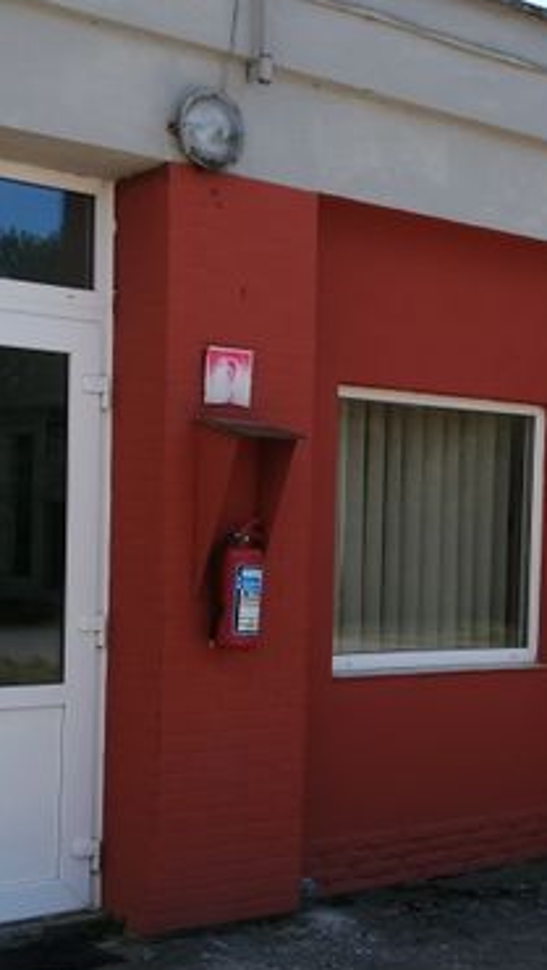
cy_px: 578
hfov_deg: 20.6
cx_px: 406
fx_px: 1494
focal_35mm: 58
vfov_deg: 35.9
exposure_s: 1/1272
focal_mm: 3.6
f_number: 1.8
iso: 50
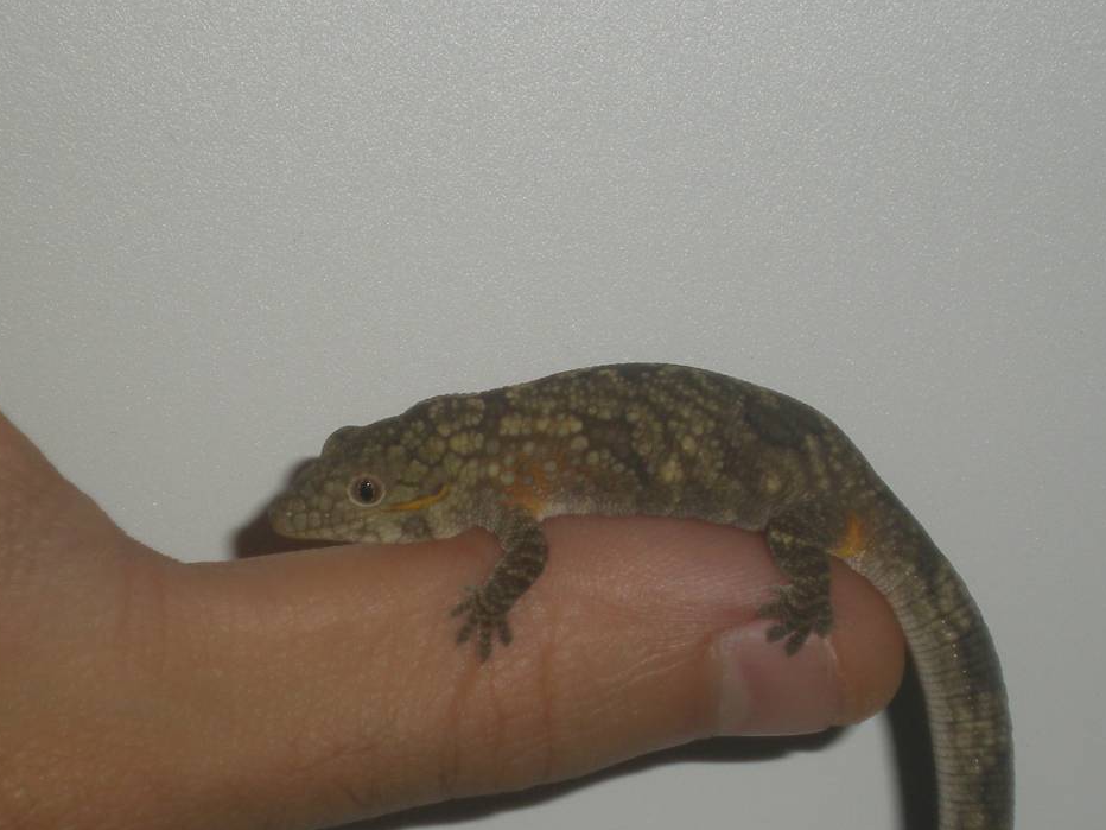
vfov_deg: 11.7
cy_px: 519
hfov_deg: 15.5
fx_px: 4058
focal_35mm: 127
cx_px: 533
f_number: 4.6
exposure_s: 1/125
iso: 64
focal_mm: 12.3
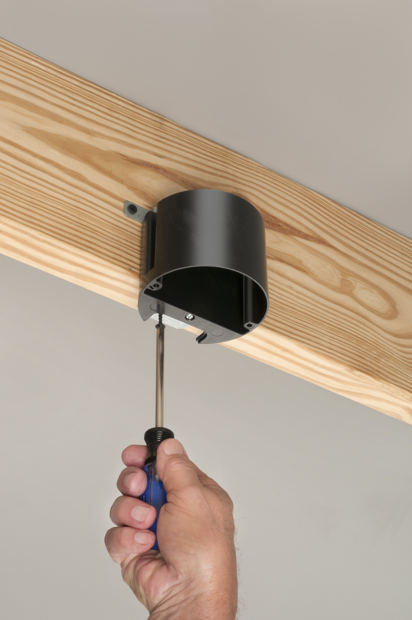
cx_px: 206
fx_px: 1549
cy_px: 310
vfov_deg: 22.6
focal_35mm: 90
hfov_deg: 15.2
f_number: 32
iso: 200
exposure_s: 1/125
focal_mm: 60
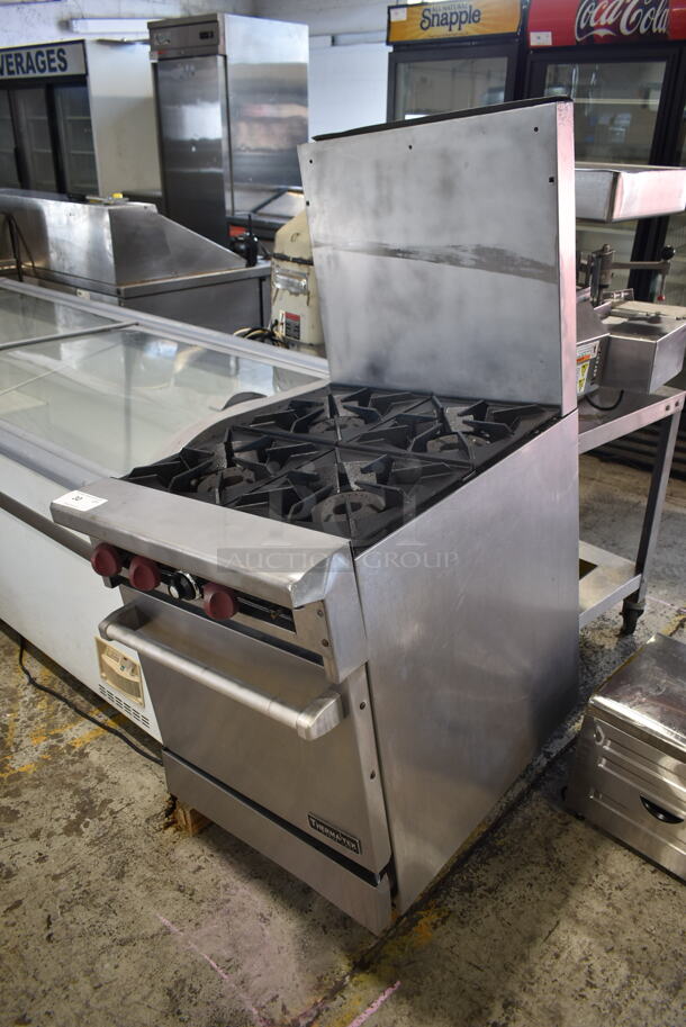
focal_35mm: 27
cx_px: 343
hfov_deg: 48.0
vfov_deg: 67.3
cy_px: 514
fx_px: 771
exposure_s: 1/30
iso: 320
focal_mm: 18
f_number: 3.5
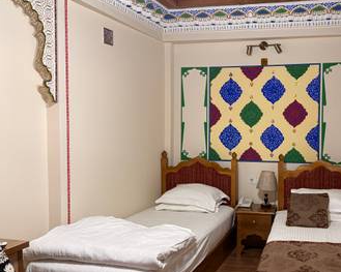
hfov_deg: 47.6
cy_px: 150
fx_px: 373
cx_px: 248
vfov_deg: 40.1
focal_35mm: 37
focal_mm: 5.96
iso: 250
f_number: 1.6
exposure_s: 1/50
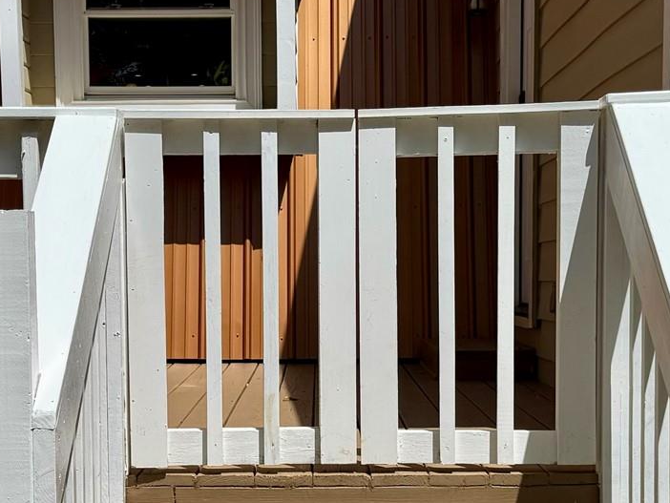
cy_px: 385
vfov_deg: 20.8
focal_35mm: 70
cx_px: 275
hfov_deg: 27.7
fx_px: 1355
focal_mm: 6.76
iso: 80
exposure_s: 1/10417
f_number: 1.78
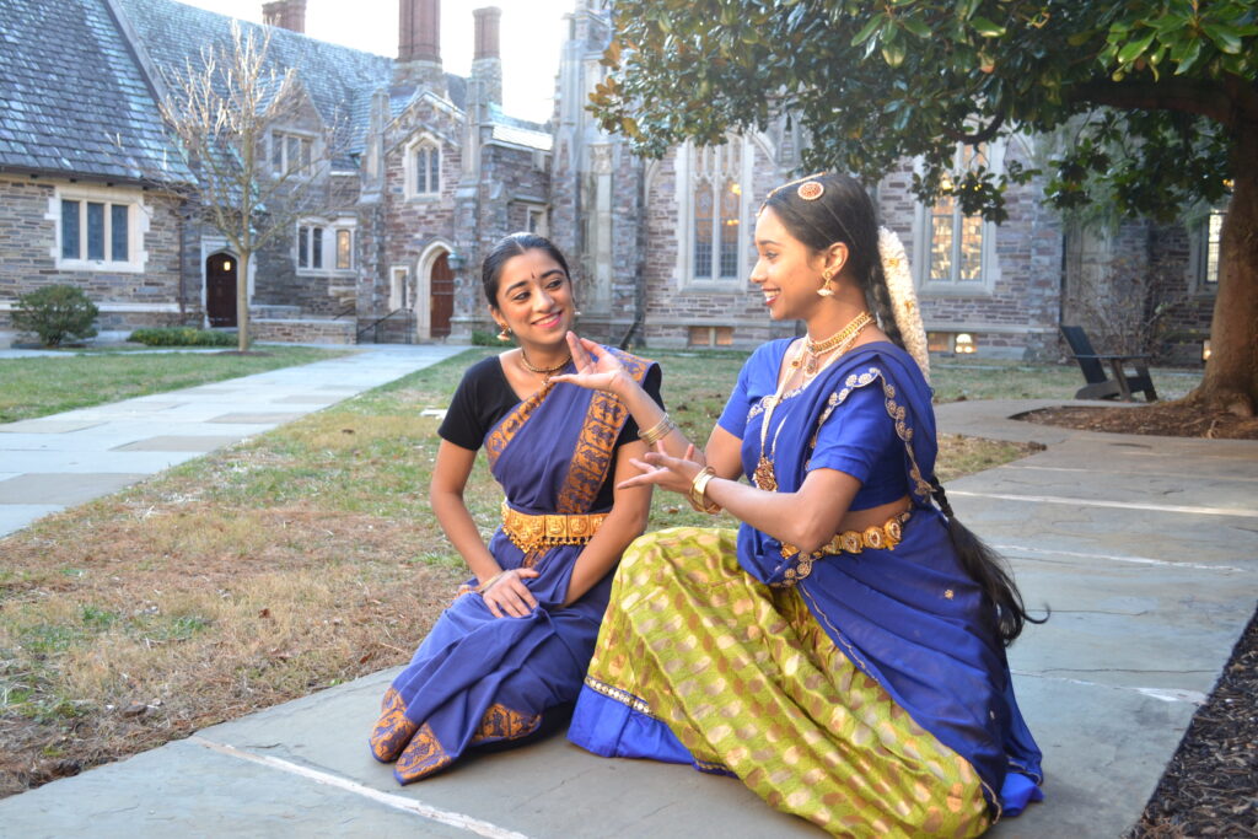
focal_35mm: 33
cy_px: 420
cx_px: 629
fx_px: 1153
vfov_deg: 40.0
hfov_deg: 57.2
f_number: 5
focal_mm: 22
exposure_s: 1/100
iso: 400
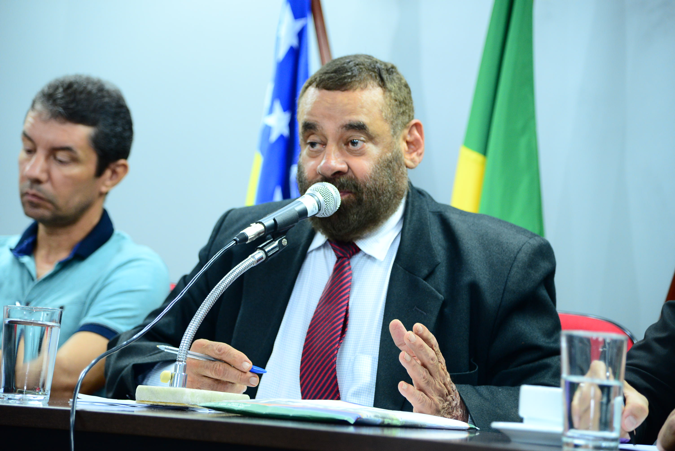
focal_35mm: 112
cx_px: 338
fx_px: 2101
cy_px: 226
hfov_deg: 18.3
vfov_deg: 12.2
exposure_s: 1/60
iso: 1600
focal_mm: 112
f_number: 4
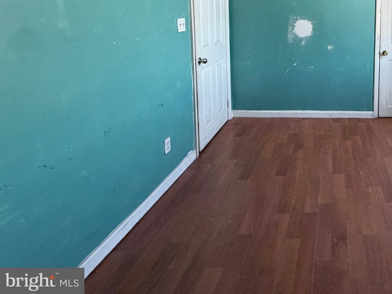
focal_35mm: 25
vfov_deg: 49.3
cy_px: 33
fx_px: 283
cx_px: 349
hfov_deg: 59.6
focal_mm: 2.22
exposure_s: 1/121
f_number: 2.2
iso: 320
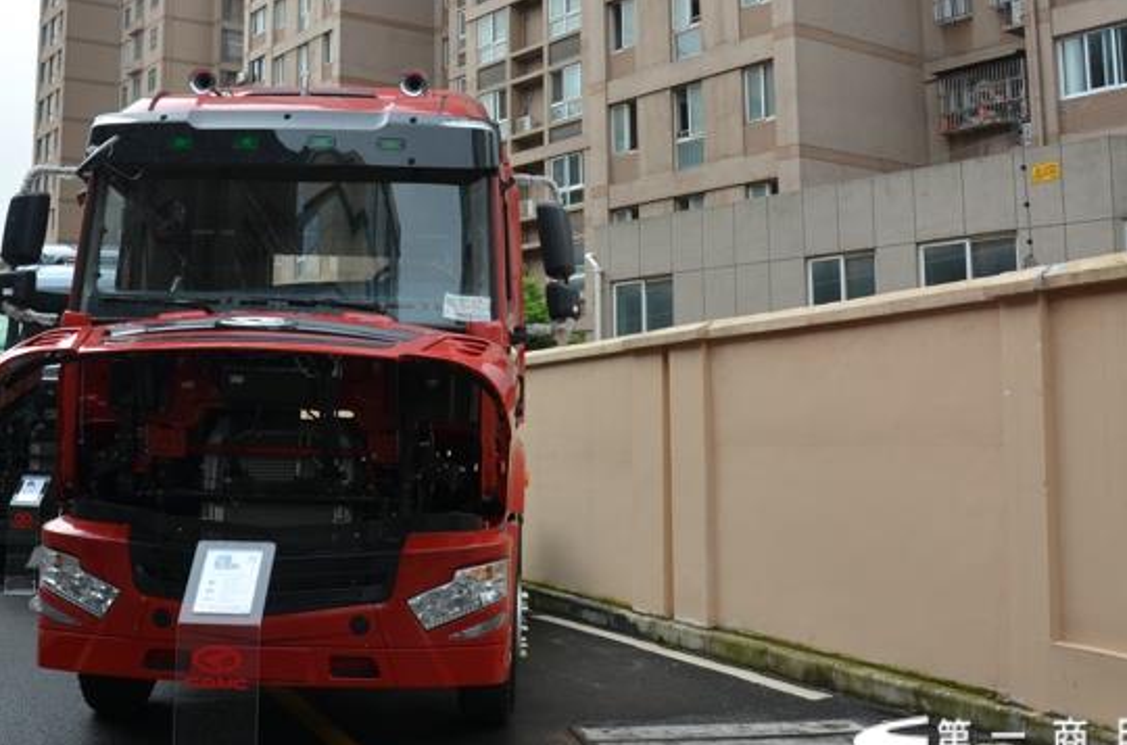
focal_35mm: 40
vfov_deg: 32.9
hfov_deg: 48.2
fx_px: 1249
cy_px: 247
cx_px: 432
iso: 180
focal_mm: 18
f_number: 8
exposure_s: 1/250
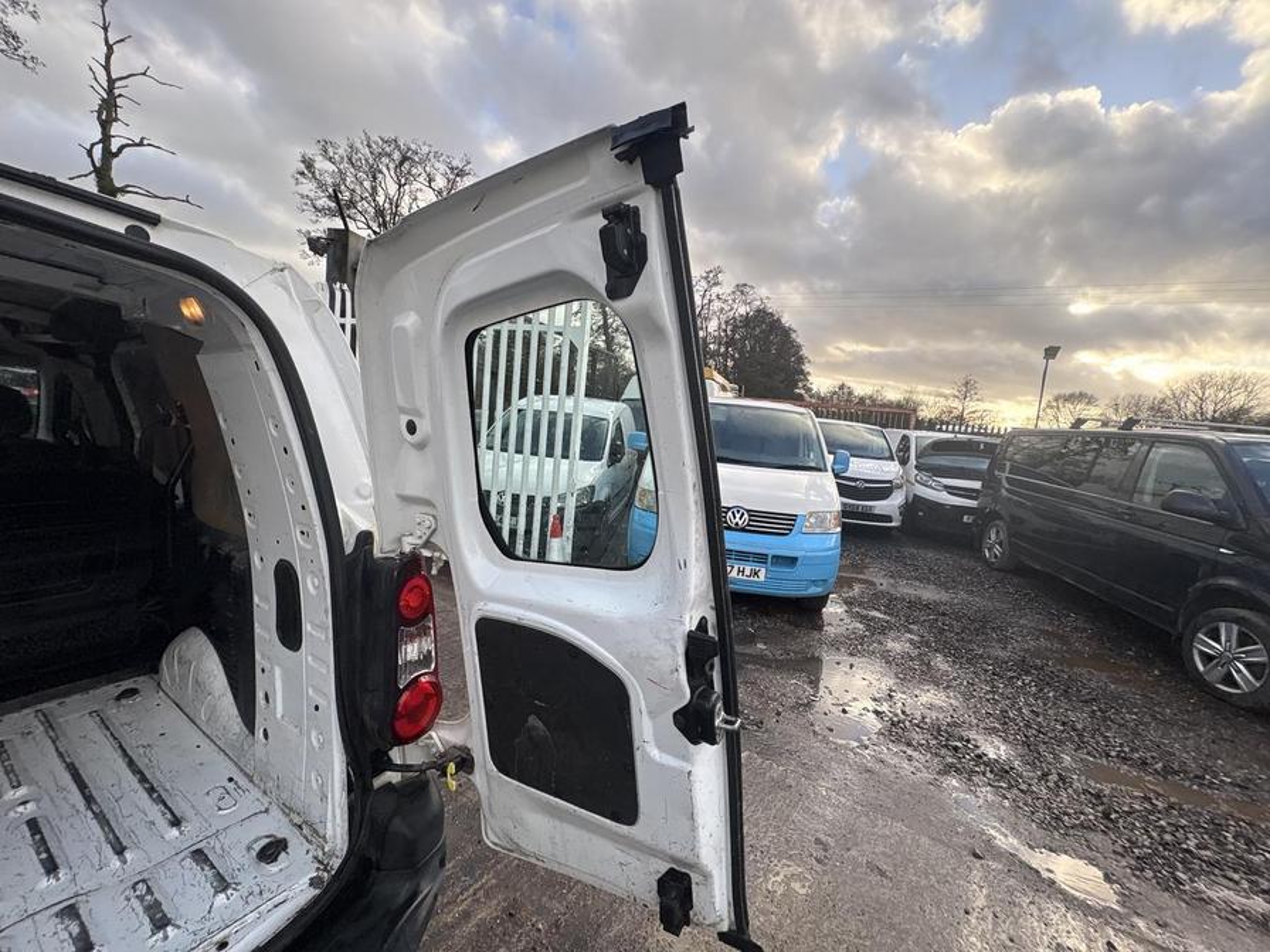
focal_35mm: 14
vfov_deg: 85.7
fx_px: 514
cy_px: 476
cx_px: 635
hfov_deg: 102.1
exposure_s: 1/354
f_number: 2.2
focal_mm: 2.22
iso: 40
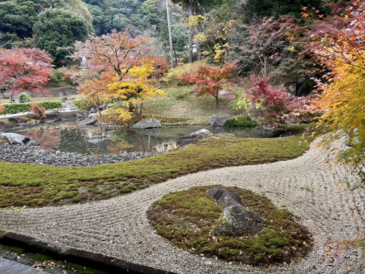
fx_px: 274
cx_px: 182
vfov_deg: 53.1
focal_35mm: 26
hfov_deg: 67.3
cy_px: 137
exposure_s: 1/121
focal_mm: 5.96
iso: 80
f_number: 1.6
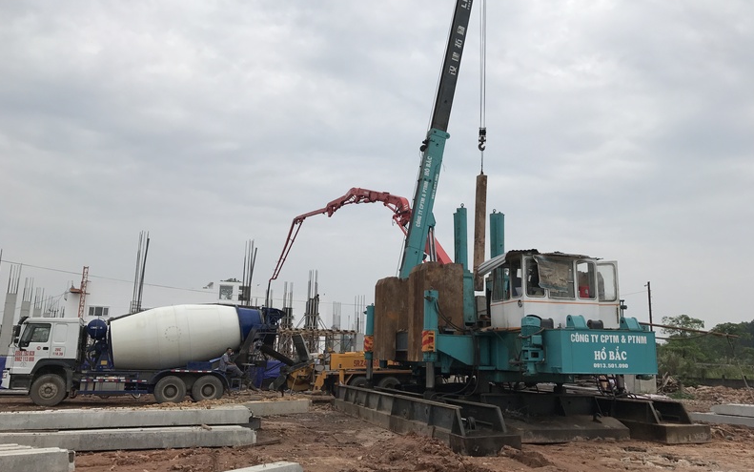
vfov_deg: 41.9
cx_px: 376
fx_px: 617
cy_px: 237
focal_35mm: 30
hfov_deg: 62.9
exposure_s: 1/1650
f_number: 1.8
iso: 20
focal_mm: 3.99
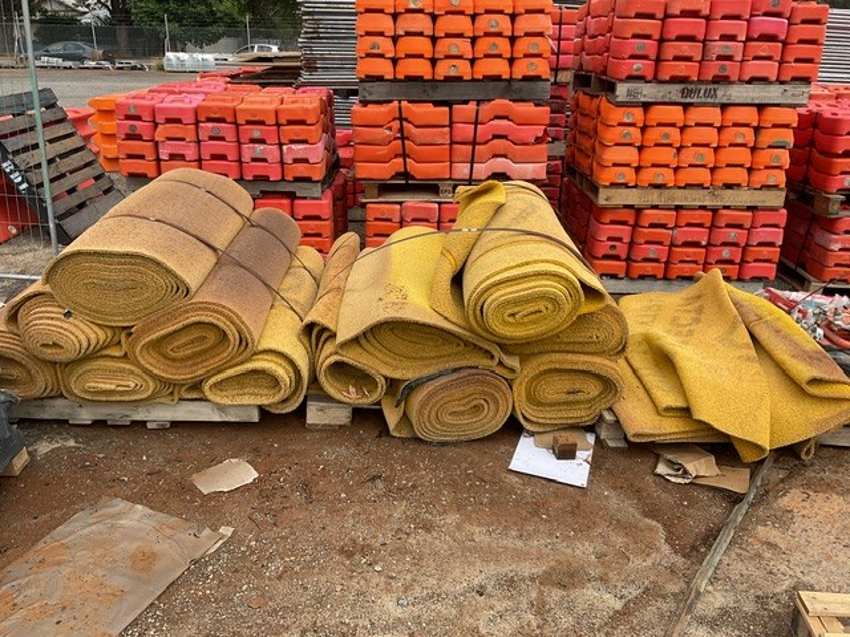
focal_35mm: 29
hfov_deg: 61.7
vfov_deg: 48.2
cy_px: 318
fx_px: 712
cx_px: 425
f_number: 1.8
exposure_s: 1/1311
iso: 16
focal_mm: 3
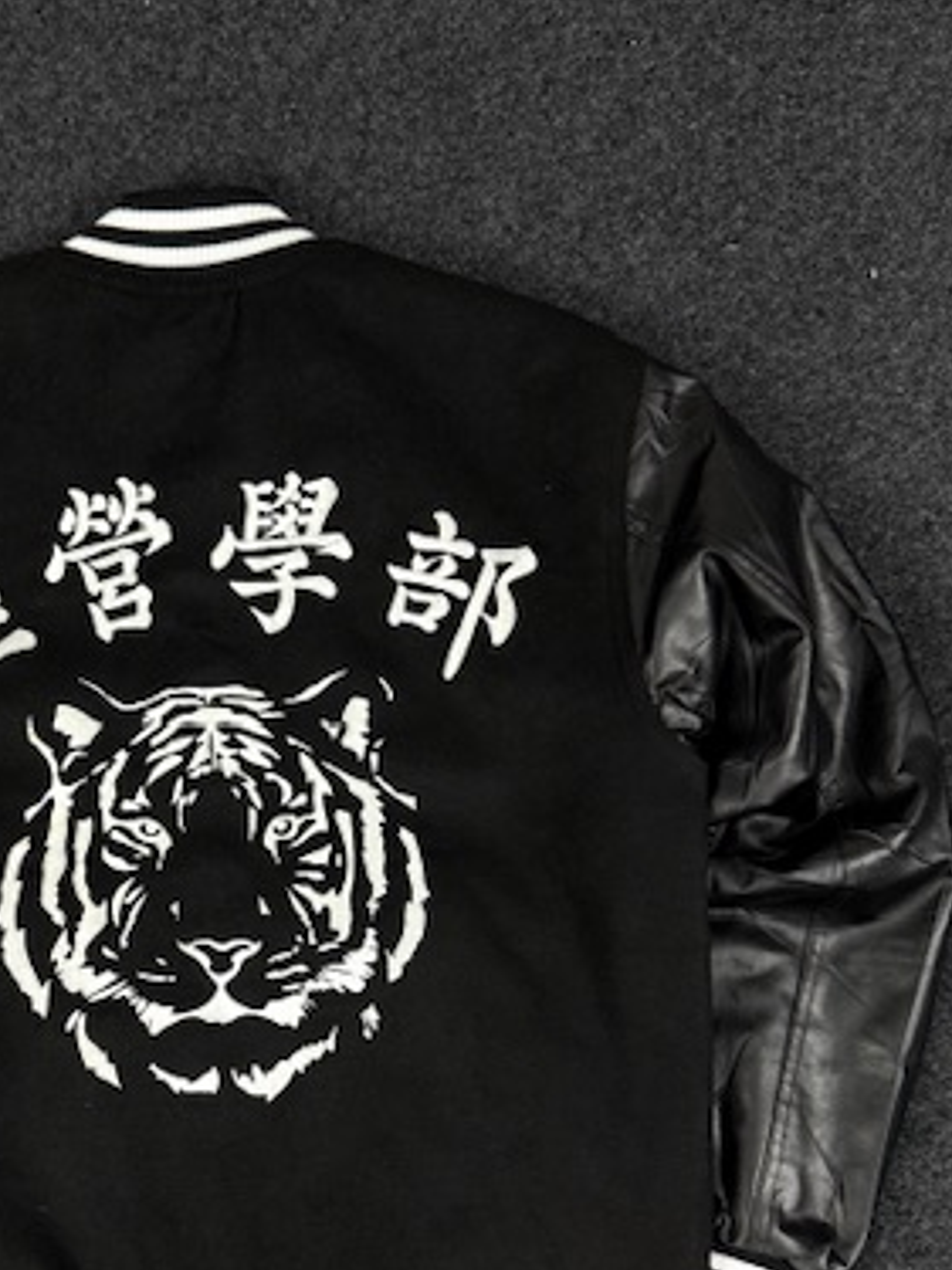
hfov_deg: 34.4
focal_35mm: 41
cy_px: 850
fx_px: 1504
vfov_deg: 45.1
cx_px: 247
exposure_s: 1/100
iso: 200
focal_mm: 6.76
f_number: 1.78
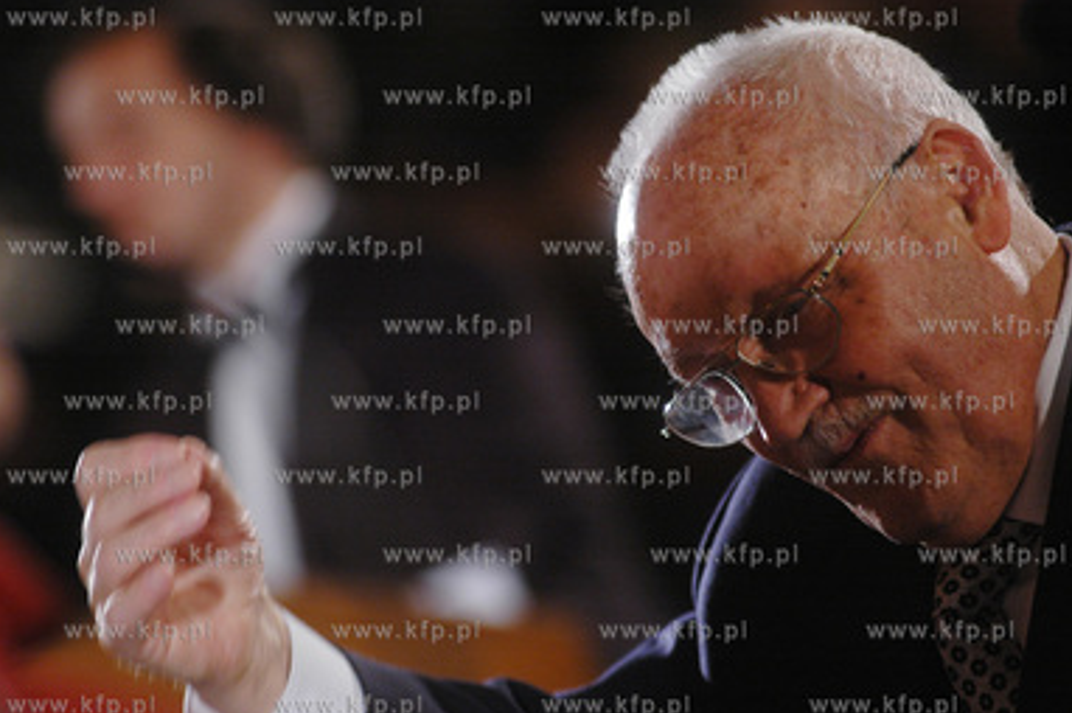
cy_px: 362
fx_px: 9342
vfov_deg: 4.4
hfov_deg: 6.6
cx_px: 556
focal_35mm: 314
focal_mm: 200
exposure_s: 1/80
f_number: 2.8
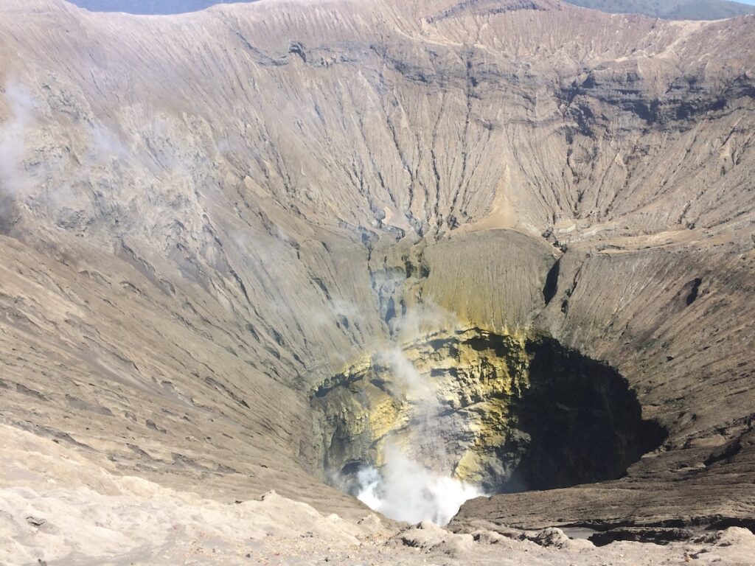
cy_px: 283
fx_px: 633
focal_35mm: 29
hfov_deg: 61.7
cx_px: 378
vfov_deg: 48.2
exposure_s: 1/1786
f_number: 2.2
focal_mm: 4.15
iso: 32
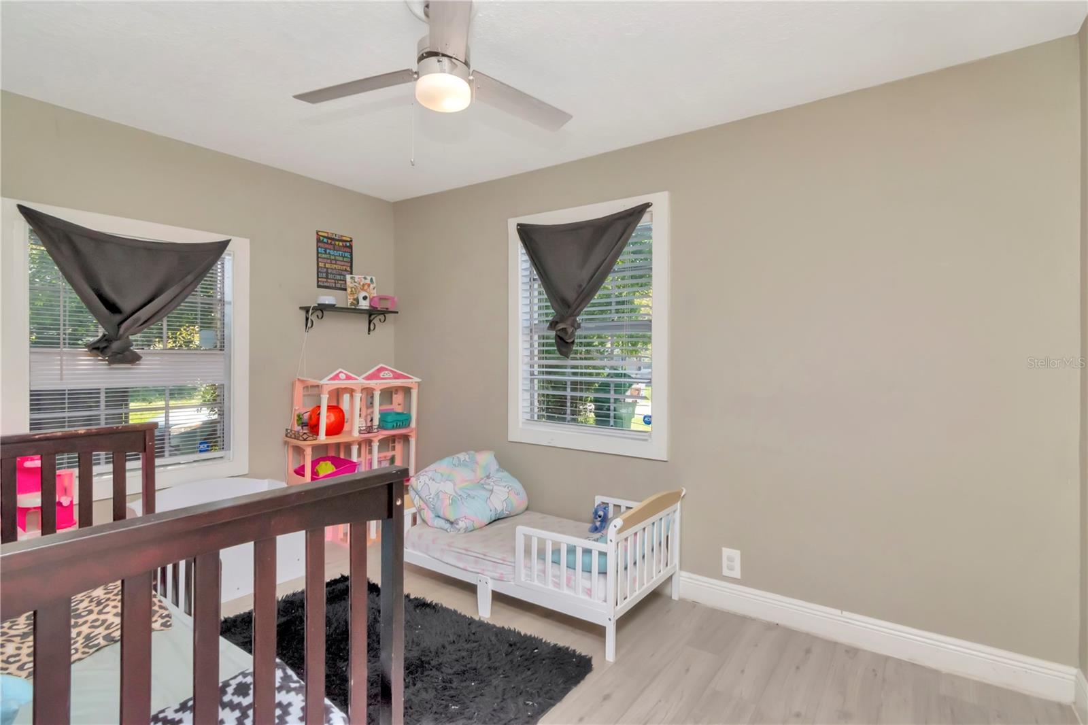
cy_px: 362
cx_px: 544
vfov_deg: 72.0
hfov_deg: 95.0
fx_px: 499
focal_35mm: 16
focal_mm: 11
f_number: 13
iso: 800
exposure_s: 1/200
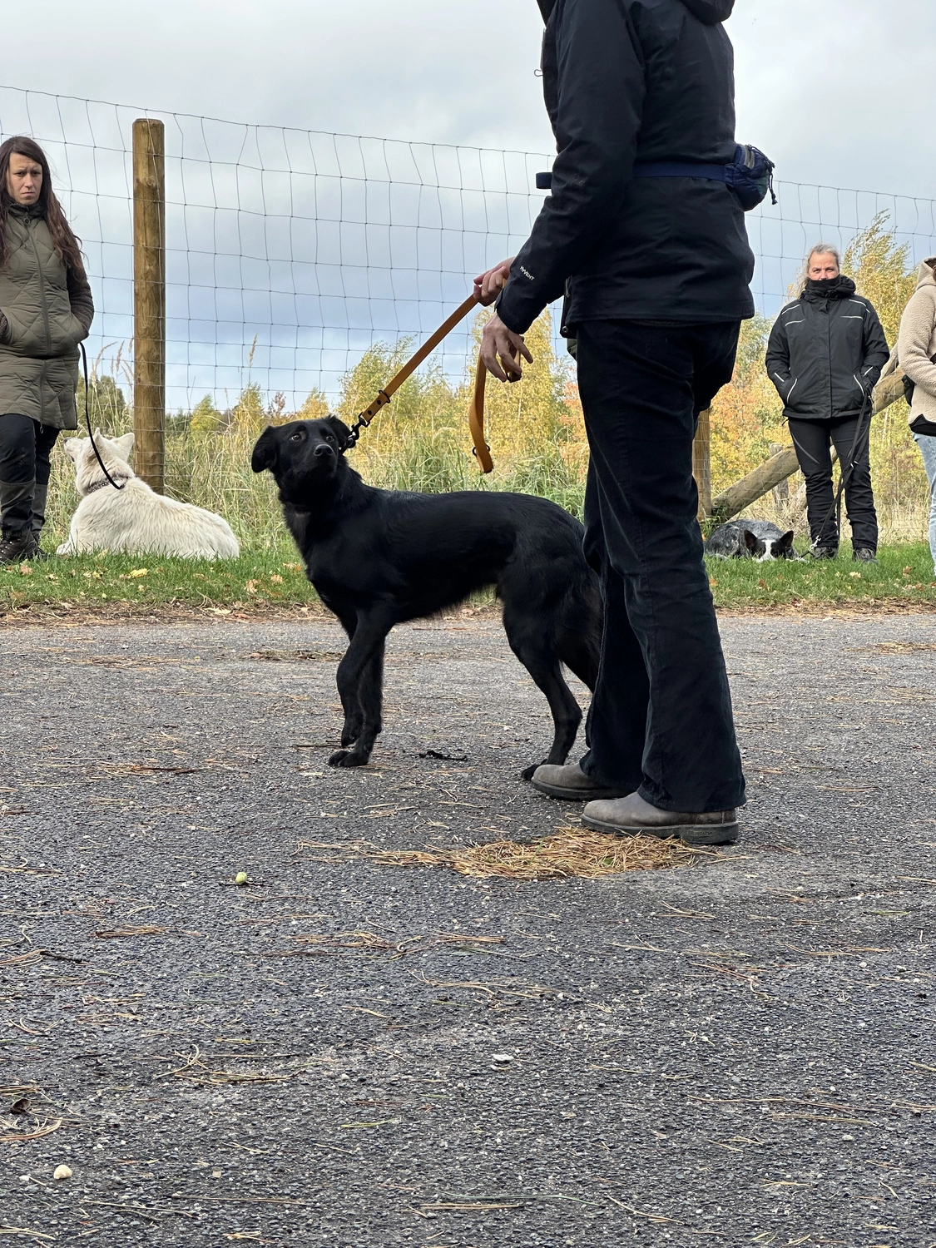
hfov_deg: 19.1
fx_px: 2776
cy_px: 624
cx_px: 468
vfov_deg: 25.3
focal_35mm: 77
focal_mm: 9
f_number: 2.8
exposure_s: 1/330
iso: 32
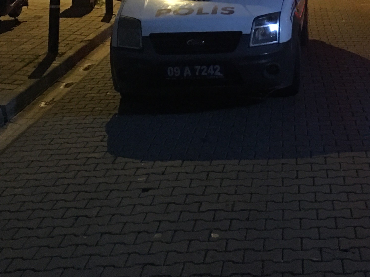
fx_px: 834
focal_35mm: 78
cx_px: 313
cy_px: -60
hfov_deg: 24.5
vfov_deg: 17.9
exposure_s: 1/4
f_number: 2.2
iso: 200
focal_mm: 4.15
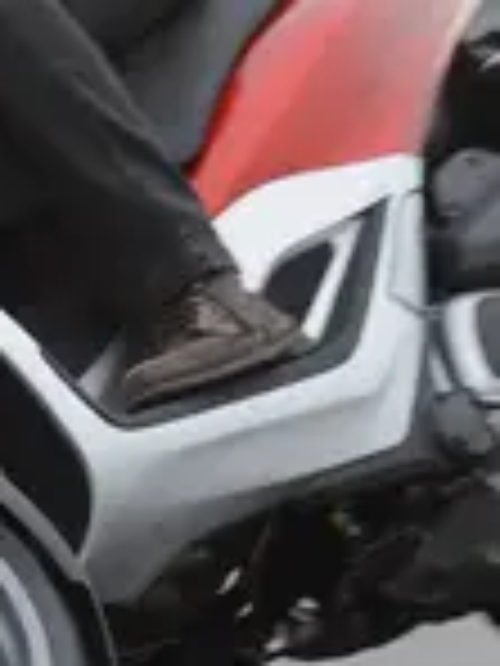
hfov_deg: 1.8
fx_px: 15503
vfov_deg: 2.5
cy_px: 65
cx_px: -207
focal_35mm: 805
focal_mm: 200
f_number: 6.3
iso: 200
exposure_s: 1/60
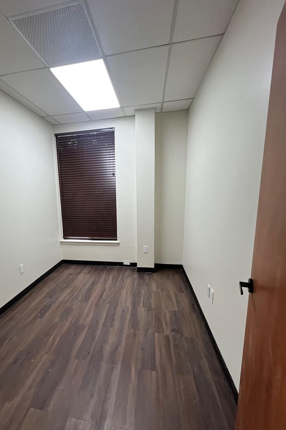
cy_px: 229
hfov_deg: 72.4
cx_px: 105
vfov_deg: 96.6
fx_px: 191
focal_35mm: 16
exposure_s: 1/120
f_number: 1.8
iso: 160
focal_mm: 1.57
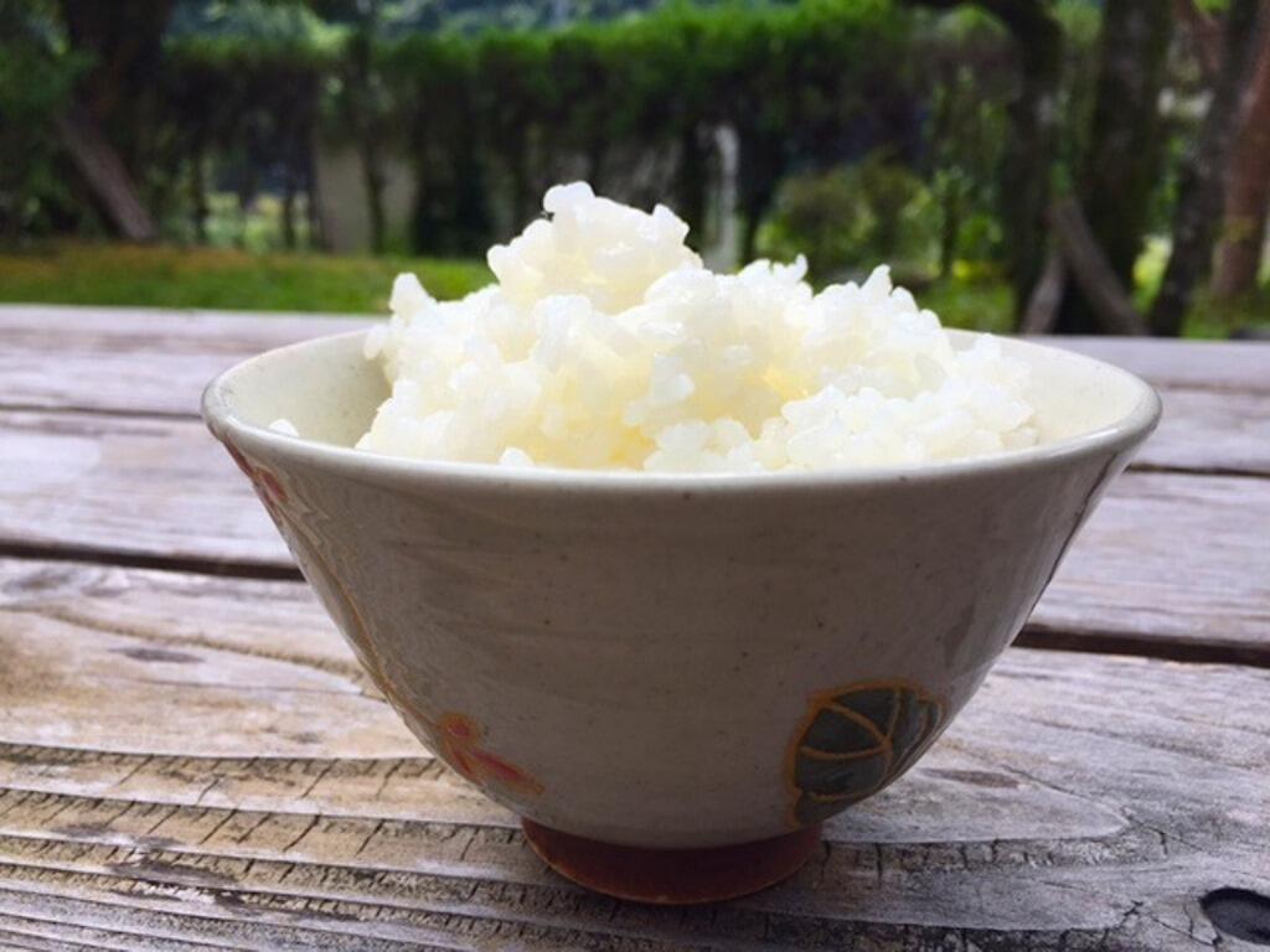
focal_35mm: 29
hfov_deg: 61.7
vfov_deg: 48.2
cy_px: 476
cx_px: 635
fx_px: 1064
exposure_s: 1/824
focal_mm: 4.2
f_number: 2.2
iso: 32
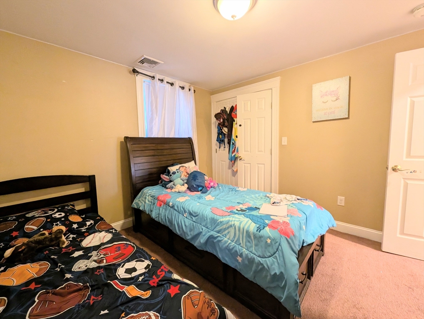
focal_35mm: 13
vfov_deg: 90.1
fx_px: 159
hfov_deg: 106.1
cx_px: 212
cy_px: 160
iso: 216
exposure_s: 1/24
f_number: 2.2
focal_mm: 1.95
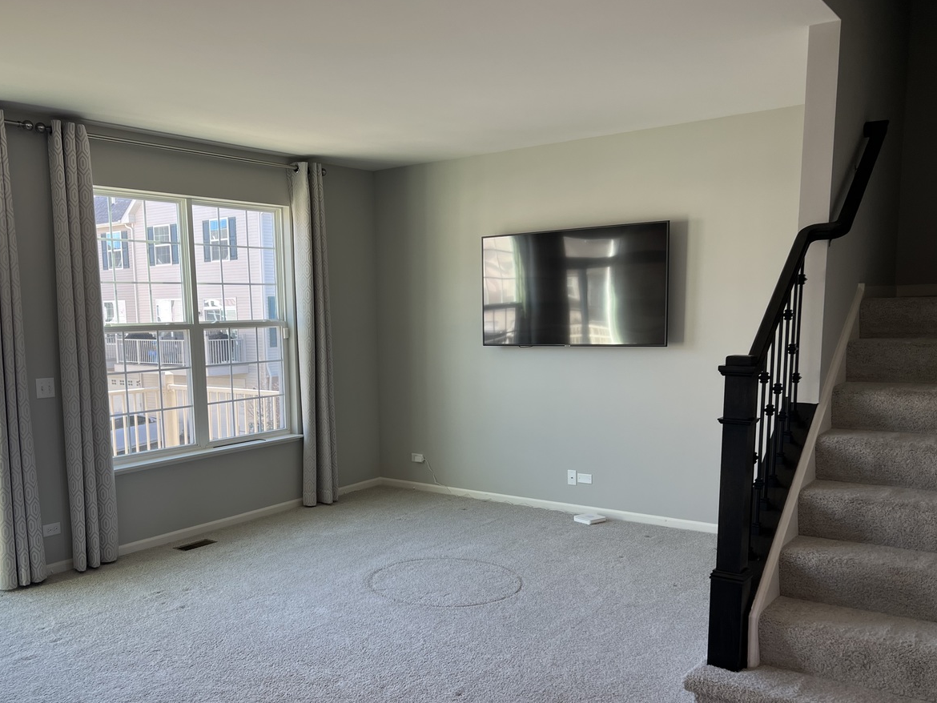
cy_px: 421
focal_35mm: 32
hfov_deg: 56.5
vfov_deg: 44.0
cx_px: 387
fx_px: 866
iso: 40
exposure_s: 1/120
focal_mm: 5.7
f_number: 1.5
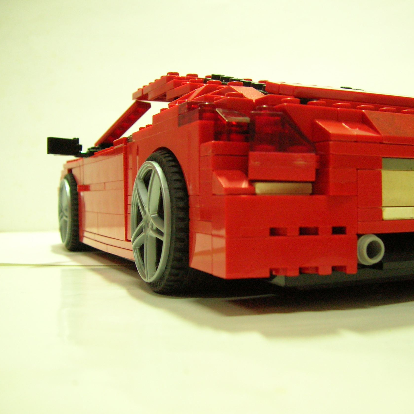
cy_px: 205
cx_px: 258
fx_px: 568
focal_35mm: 42
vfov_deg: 40.0
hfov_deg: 39.8
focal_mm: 5.8
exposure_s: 1/4.4
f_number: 2.9
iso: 200
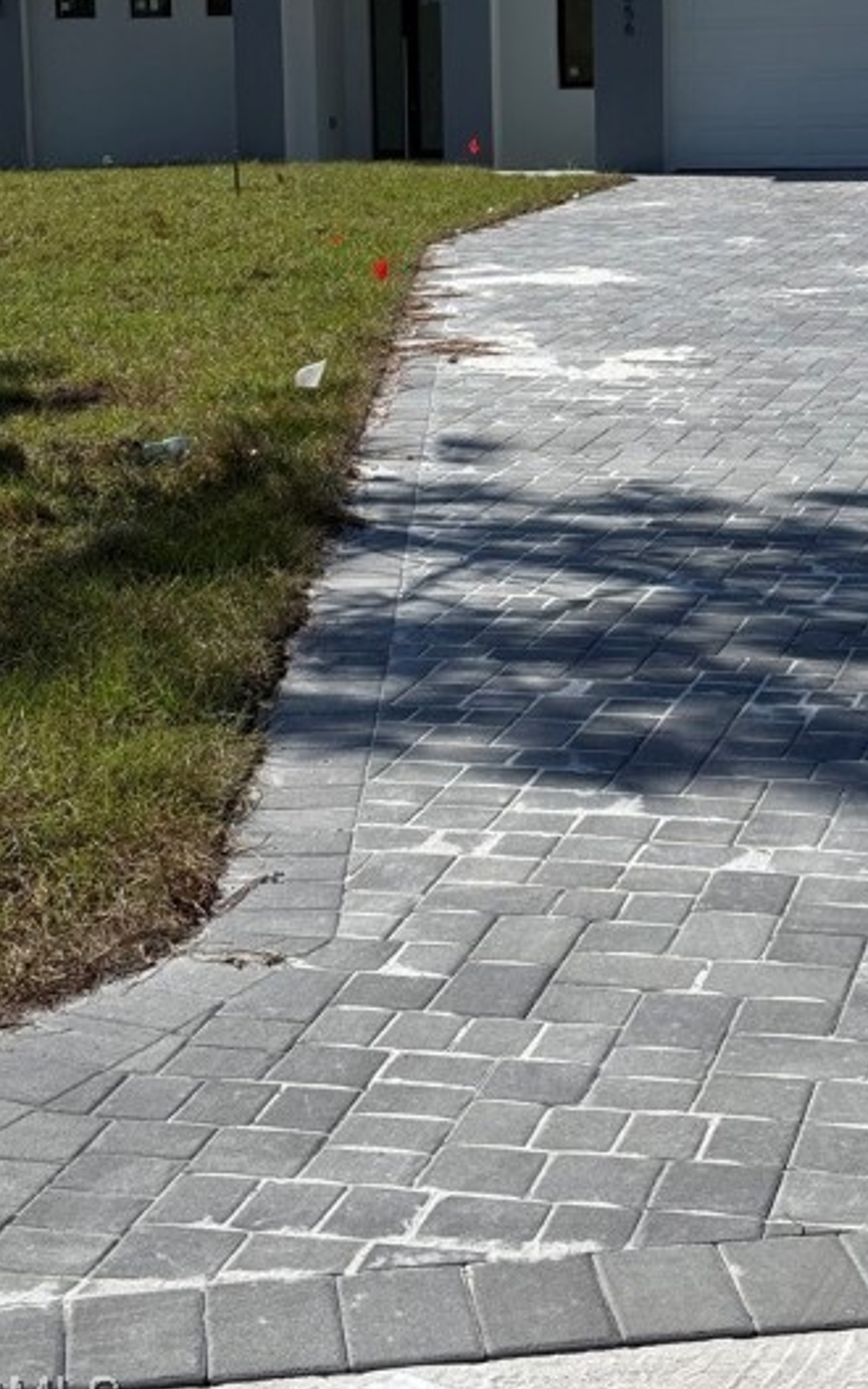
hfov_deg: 17.5
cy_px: 447
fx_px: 2801
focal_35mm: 74
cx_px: 629
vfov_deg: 27.7
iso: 64
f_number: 1.78
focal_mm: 6.76
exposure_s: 1/7874
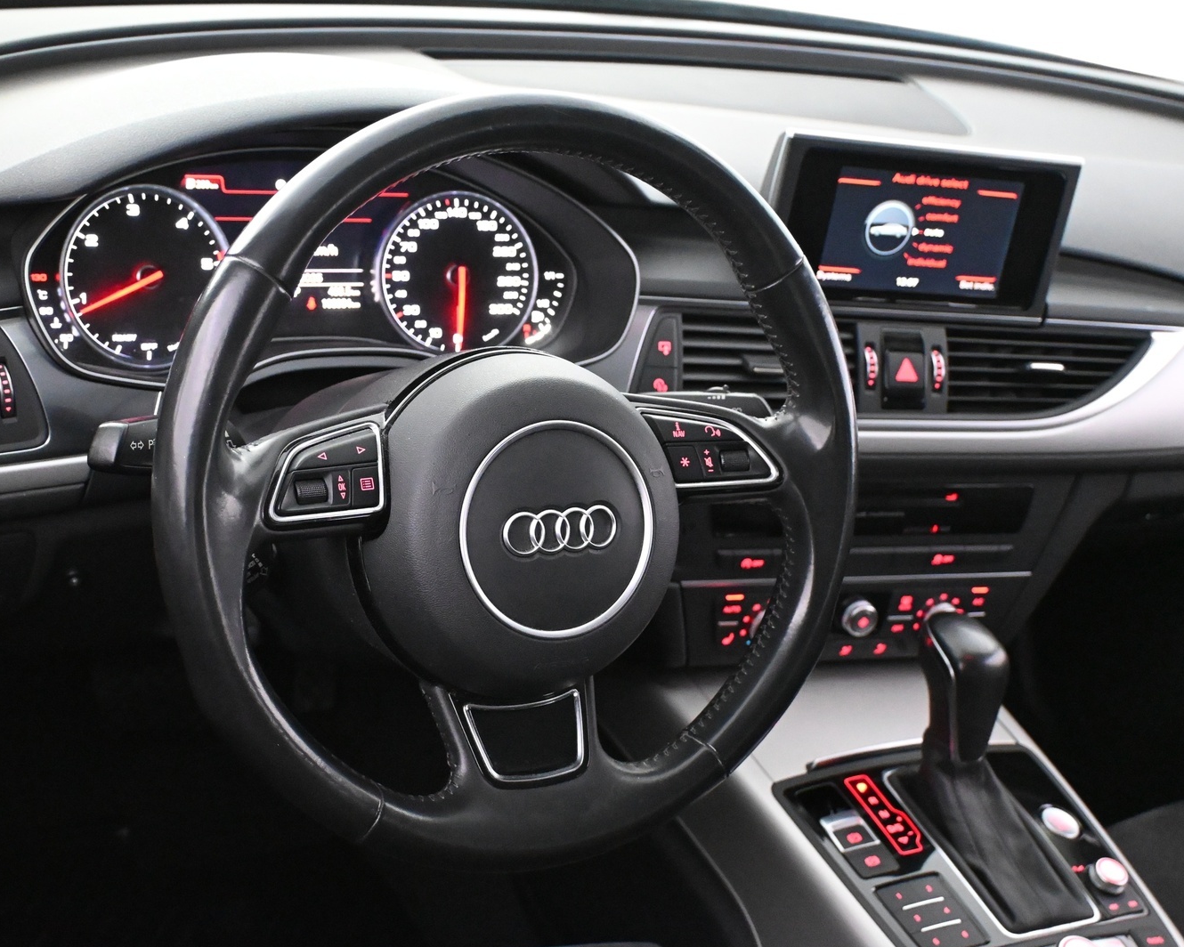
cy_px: 480
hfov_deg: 38.7
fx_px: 1682
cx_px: 502
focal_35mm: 48
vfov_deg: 31.5
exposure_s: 1/50
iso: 9000
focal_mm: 28
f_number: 4.5
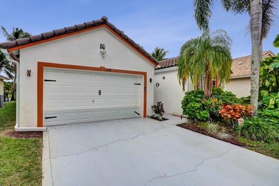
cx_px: 140
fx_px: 147
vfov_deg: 64.5
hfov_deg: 86.9
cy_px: 93
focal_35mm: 19
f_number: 7.1
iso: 800
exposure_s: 1/1250
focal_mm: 19
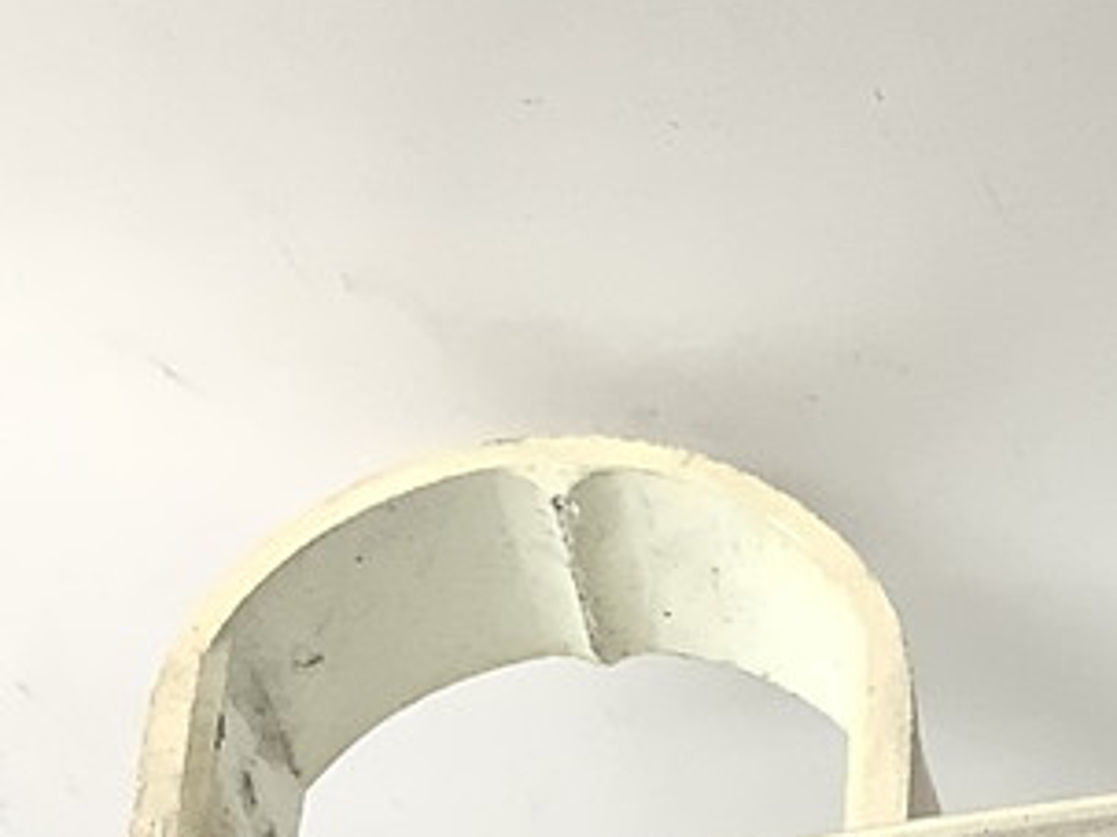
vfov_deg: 10.5
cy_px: 1630
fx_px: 4225
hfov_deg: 13.5
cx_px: 2005
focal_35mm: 131
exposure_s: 1/100
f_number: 2.4
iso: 64
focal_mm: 3.3
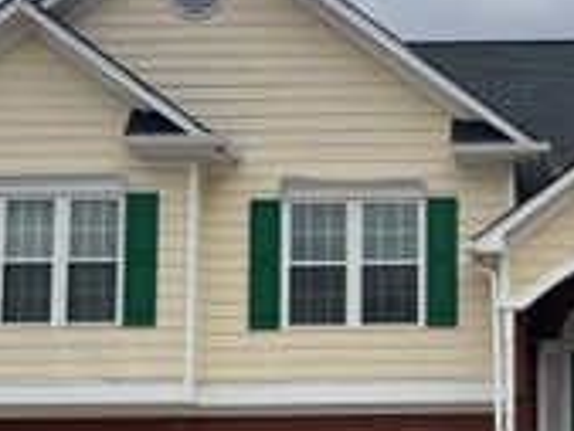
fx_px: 1178
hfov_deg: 26.0
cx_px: 571
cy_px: 392
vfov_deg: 20.3
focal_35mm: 71
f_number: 1.78
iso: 80
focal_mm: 6.76
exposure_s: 1/5814
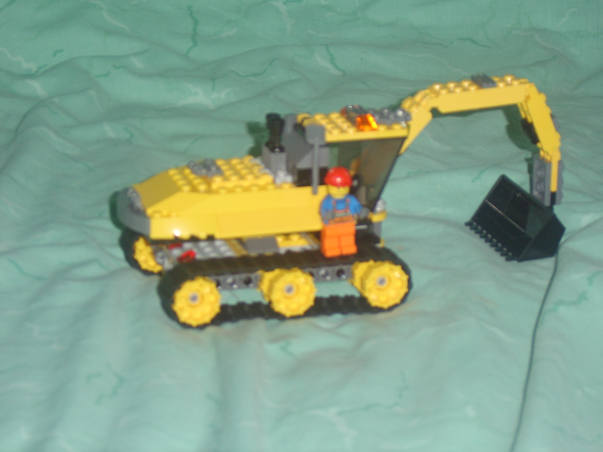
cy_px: 226
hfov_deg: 22.5
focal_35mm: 87
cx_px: 302
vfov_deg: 17.0
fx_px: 1516
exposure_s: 1/60
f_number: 4.9
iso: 141
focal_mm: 22.74
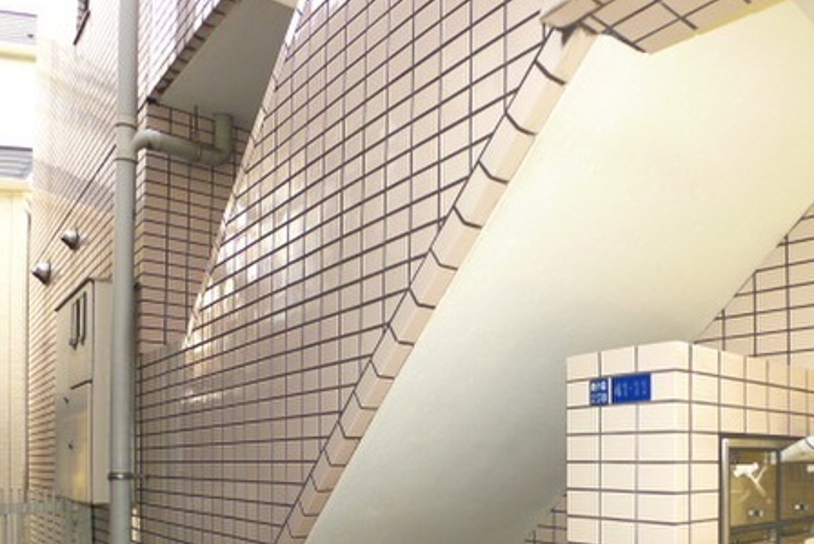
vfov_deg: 32.9
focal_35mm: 39
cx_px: 605
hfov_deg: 47.8
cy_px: 467
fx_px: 882
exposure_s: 1/100
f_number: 2.5
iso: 400
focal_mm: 5.1
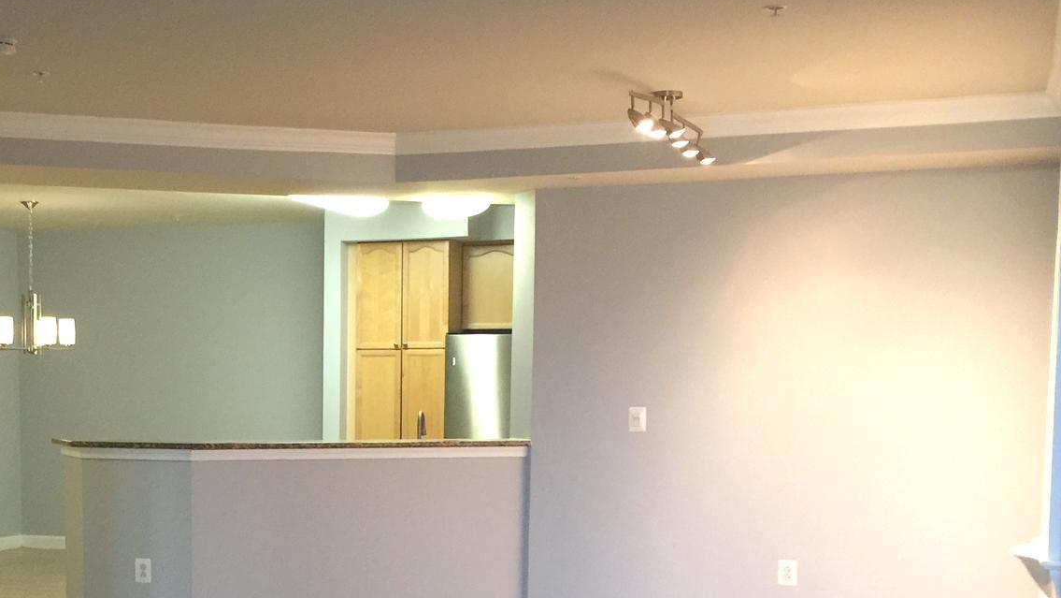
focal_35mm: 57
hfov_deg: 35.8
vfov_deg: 20.6
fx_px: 1604
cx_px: 269
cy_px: 546
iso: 125
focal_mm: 4.15
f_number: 2.2
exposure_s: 1/15
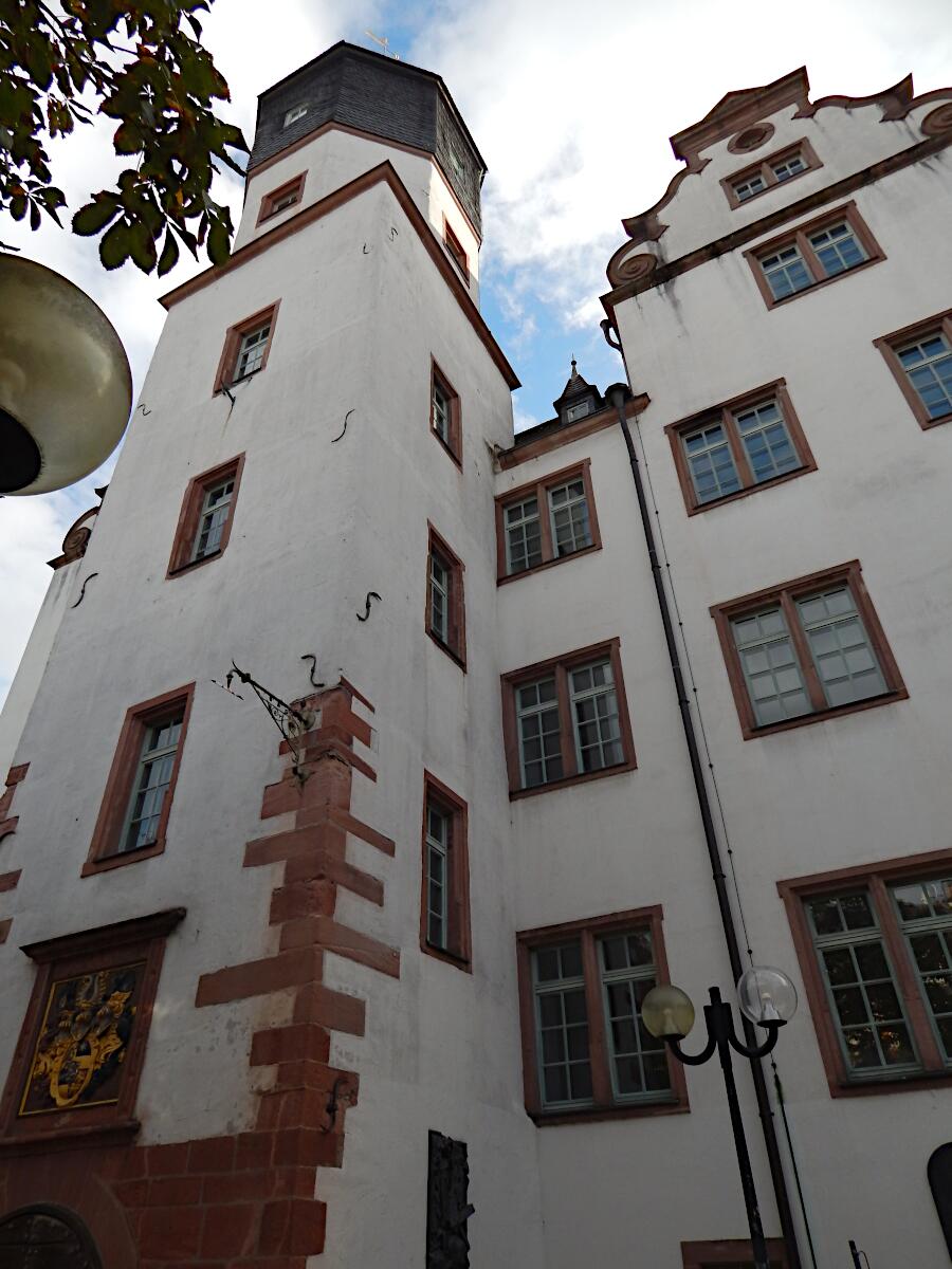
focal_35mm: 23
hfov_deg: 58.9
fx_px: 843
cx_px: 476
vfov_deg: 73.9
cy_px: 634
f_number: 3
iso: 125
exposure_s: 1/1000
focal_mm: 4
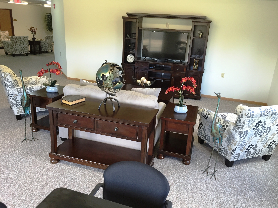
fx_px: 233
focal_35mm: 29
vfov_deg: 48.2
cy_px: 104
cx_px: 139
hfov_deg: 61.7
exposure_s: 1/30
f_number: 2.2
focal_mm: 4.15
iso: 50
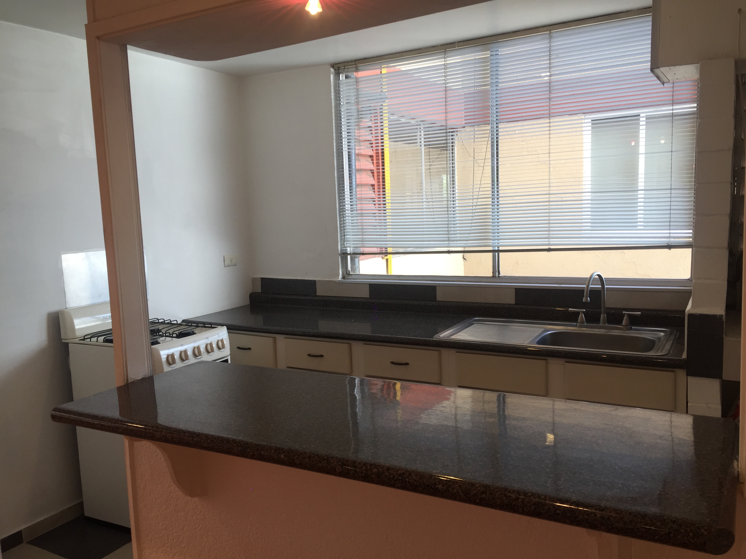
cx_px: 373
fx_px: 625
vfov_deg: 48.2
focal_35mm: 29
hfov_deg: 61.7
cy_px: 280
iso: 40
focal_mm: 4.15
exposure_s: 1/60
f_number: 2.2
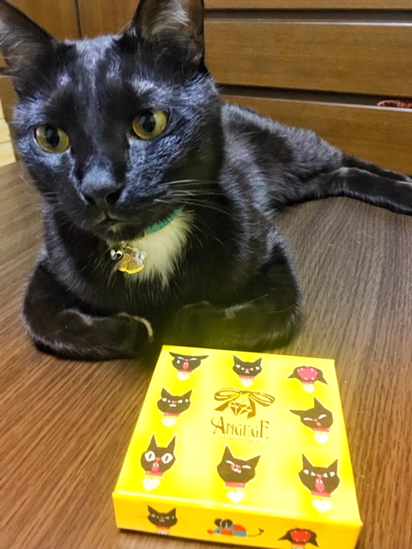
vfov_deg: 61.7
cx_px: 206
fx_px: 460
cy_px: 274
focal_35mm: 29
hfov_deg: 48.2
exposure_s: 1/20
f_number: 2.2
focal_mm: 4.15
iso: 200
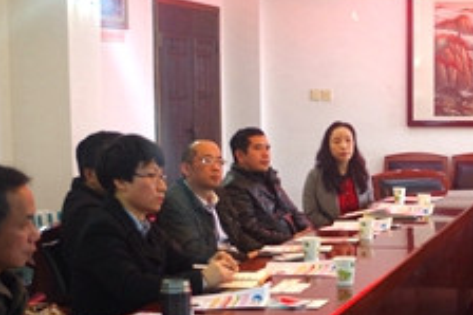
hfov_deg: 22.3
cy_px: 238
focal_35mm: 87
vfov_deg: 15.6
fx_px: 1142
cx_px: 500
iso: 400
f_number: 4
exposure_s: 1/25
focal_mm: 26.25
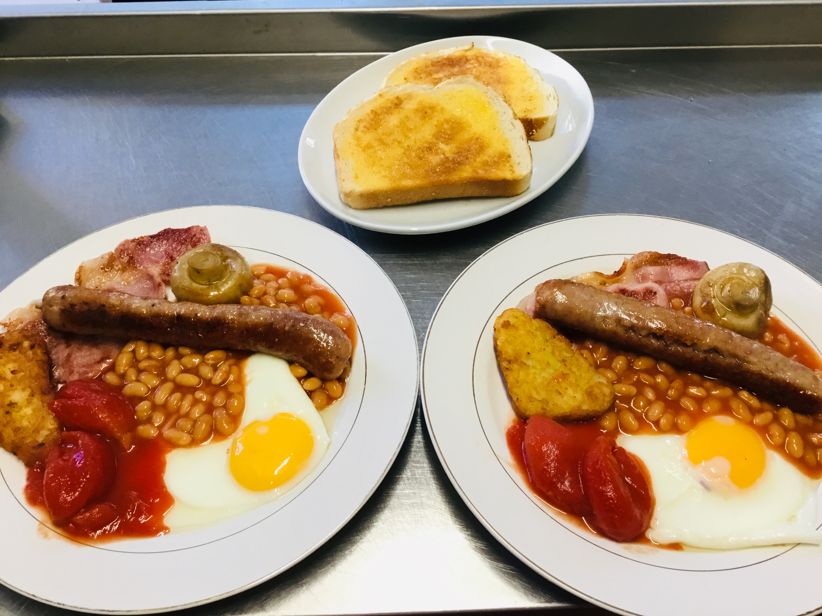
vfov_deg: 45.4
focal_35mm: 31
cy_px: 308
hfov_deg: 58.4
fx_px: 736
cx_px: 411
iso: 50
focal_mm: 3.3
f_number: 2.4
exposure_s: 1/33
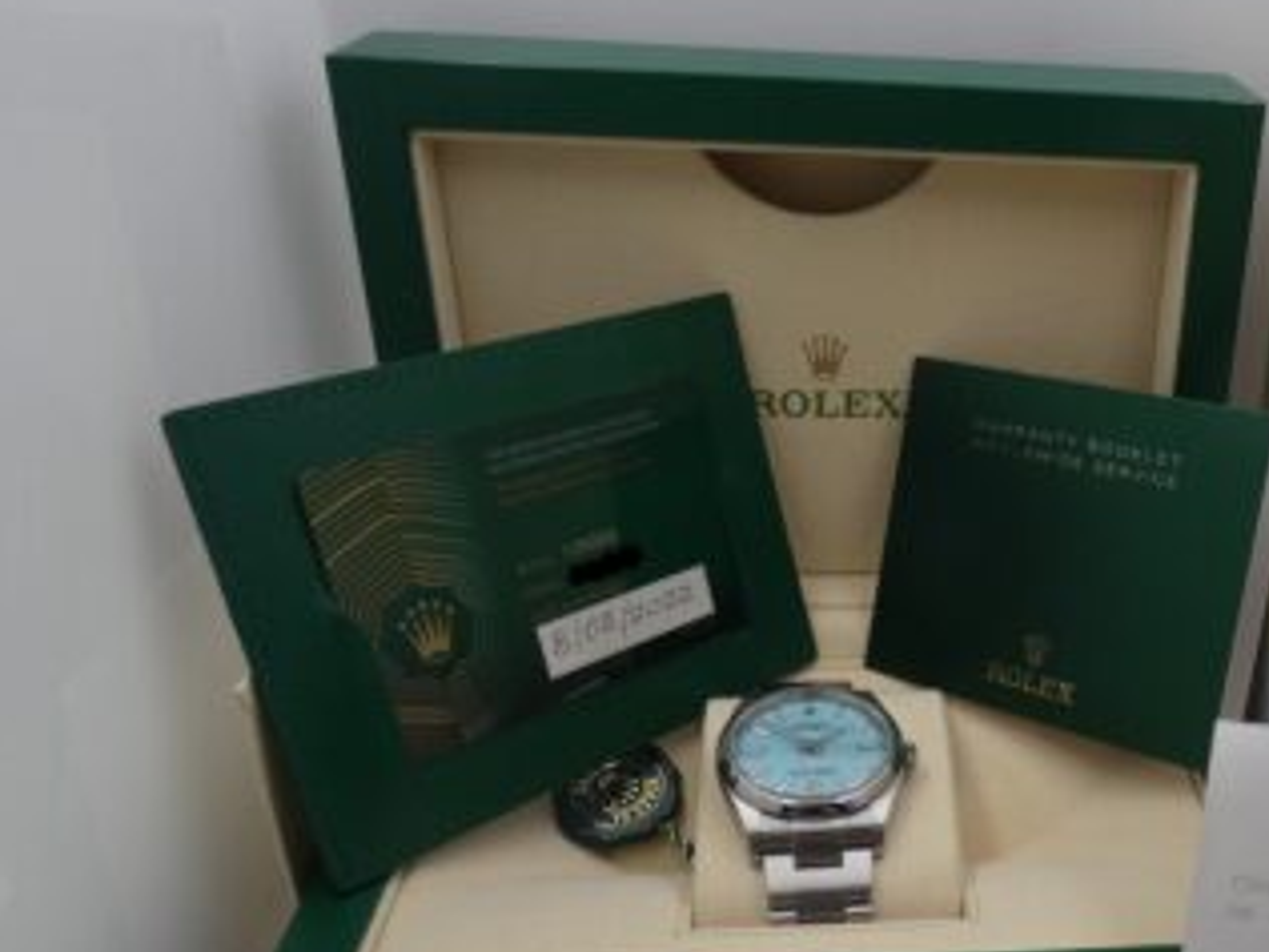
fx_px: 1393
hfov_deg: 45.8
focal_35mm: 38
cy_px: 655
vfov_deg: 37.2
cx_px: 1060
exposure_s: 1/250
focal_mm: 3.6
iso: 80
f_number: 2.8
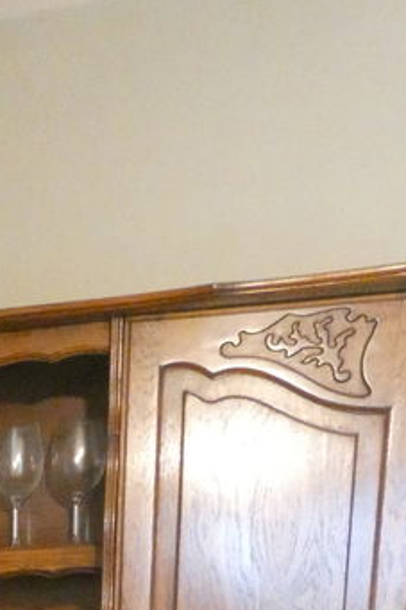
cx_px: -141
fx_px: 1033
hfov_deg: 20.1
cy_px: 873
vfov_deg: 25.9
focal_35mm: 61
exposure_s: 1/60
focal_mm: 3.6
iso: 1600
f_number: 2.8
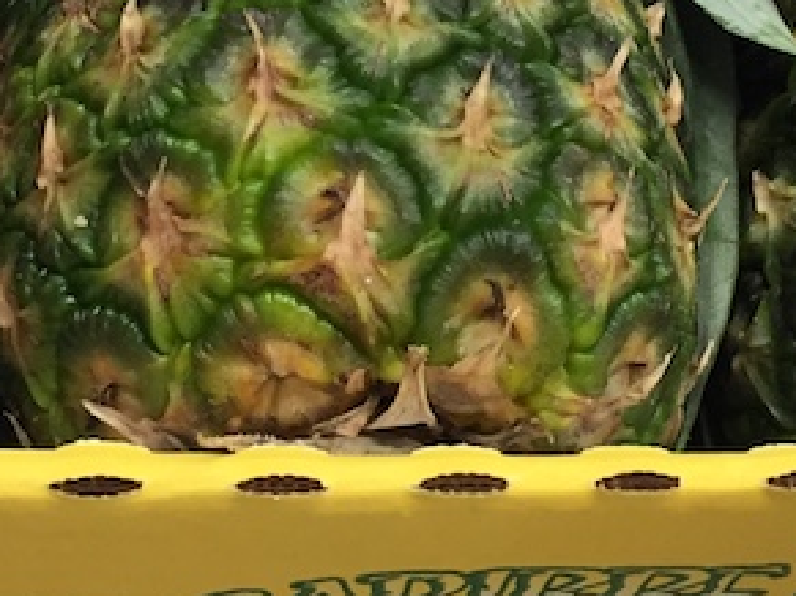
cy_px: 85
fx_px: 2345
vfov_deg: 14.4
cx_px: 350
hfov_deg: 19.3
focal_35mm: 102
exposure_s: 1/30
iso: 50
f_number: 2.2
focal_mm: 4.15
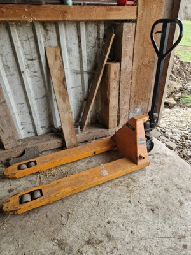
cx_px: 96
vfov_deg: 73.9
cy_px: 128
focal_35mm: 23
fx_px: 169
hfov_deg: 58.9
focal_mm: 5.4
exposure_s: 1/182
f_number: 1.8
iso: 100
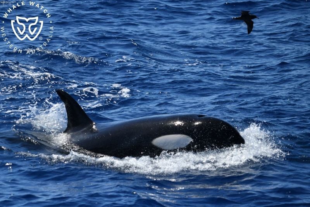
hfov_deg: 5.4
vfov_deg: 3.6
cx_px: 155
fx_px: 3271
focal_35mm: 380
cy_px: 104
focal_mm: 380
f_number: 6
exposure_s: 1/8000
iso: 1000
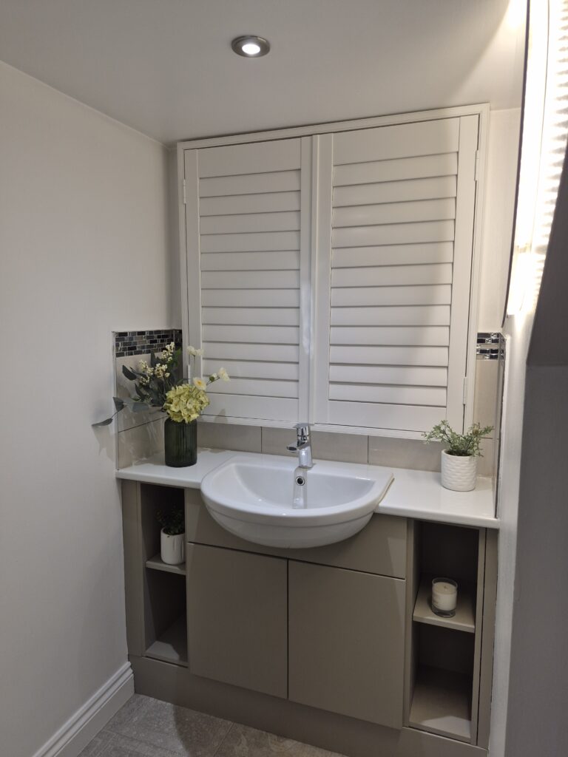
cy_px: 378
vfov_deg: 73.9
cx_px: 284
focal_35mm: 23
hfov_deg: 58.9
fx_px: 503
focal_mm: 5.4
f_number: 1.8
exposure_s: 1/100
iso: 40
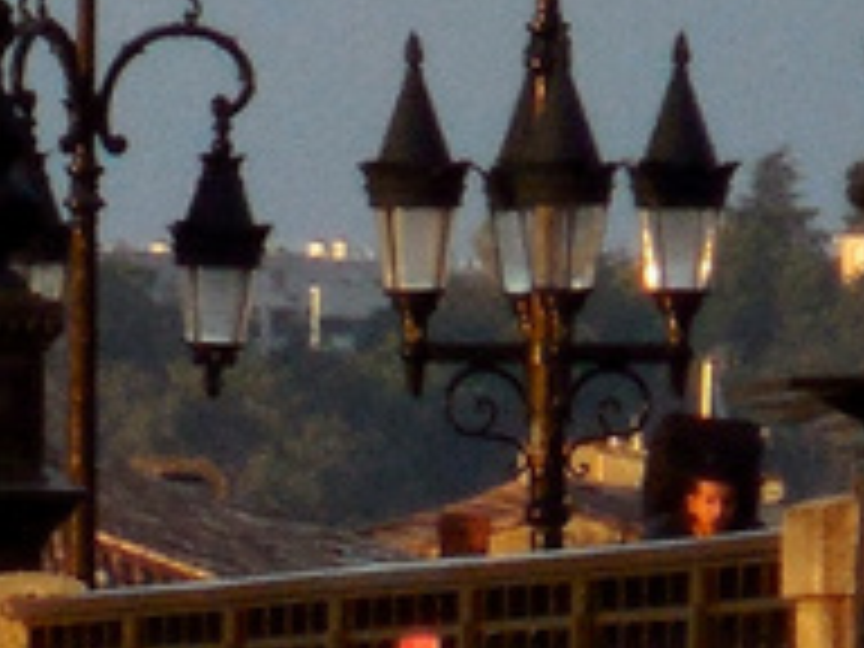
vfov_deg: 0.6
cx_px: -230
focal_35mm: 2293
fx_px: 57232
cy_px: 576
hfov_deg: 0.9
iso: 220
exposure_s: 1/60
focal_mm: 55.1
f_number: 5.5
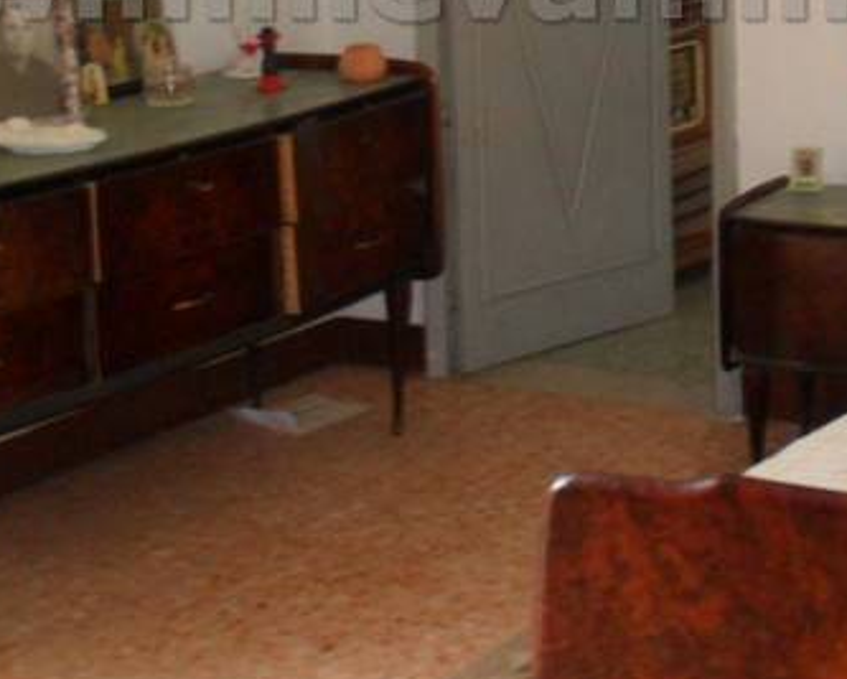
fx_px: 2057
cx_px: 705
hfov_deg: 22.9
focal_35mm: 82
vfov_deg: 18.2
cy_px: -25
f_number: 3
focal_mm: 6.3
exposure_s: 1/45
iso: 200
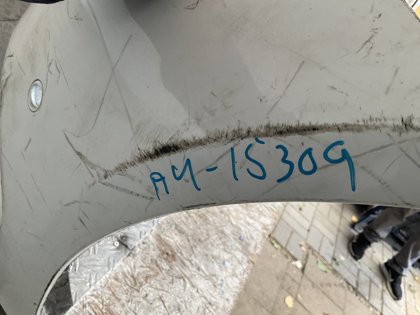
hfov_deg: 61.7
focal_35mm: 29
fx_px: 352
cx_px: 210
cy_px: 158
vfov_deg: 48.2
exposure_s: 1/100
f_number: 1.8
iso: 64
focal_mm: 3
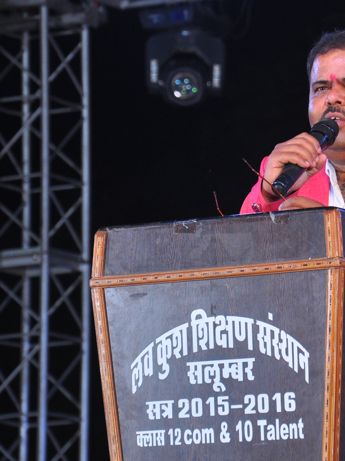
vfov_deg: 7.1
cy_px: 224
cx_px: 351
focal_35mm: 279
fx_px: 3707
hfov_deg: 5.3
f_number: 6.3
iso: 640
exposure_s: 1/125
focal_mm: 105
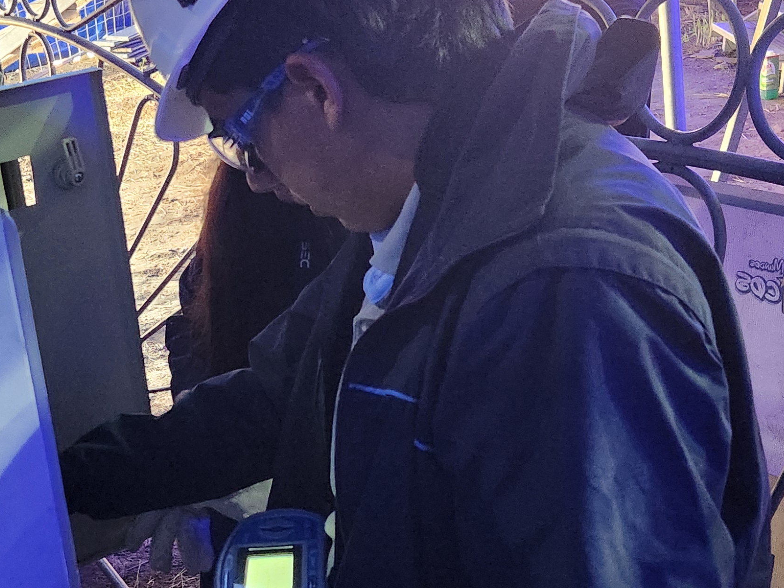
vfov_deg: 26.4
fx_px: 1246
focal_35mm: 55
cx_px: 283
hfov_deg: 34.7
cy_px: 393
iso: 1000
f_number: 1.8
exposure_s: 1/25
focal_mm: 5.4
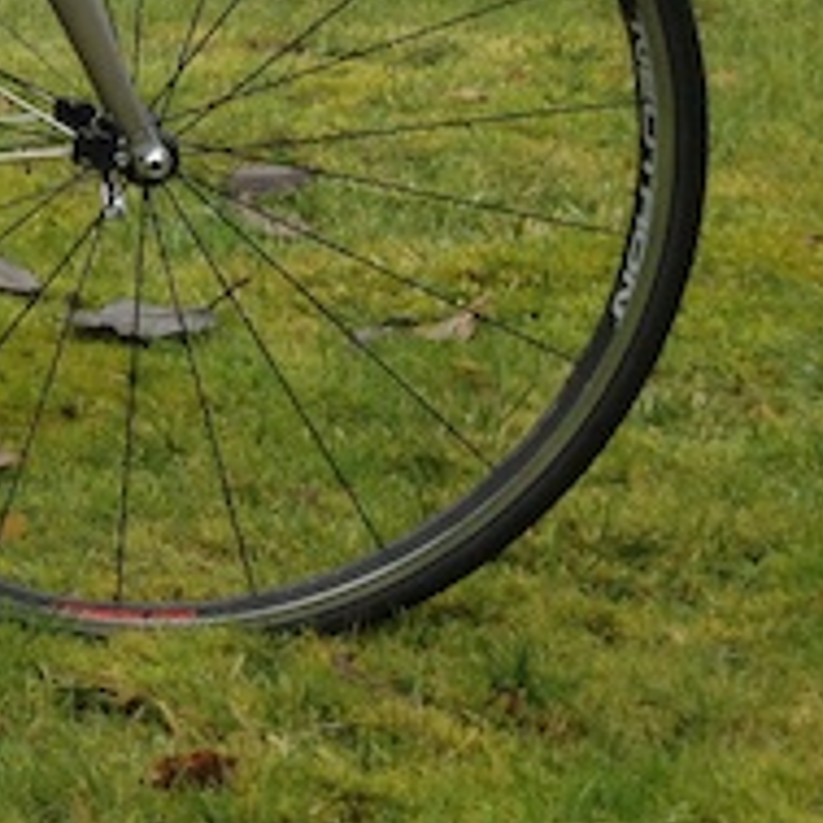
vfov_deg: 13.1
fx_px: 3524
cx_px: -658
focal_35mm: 131
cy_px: -87
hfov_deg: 12.2
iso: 50
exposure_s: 1/120
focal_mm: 4.28
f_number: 2.4
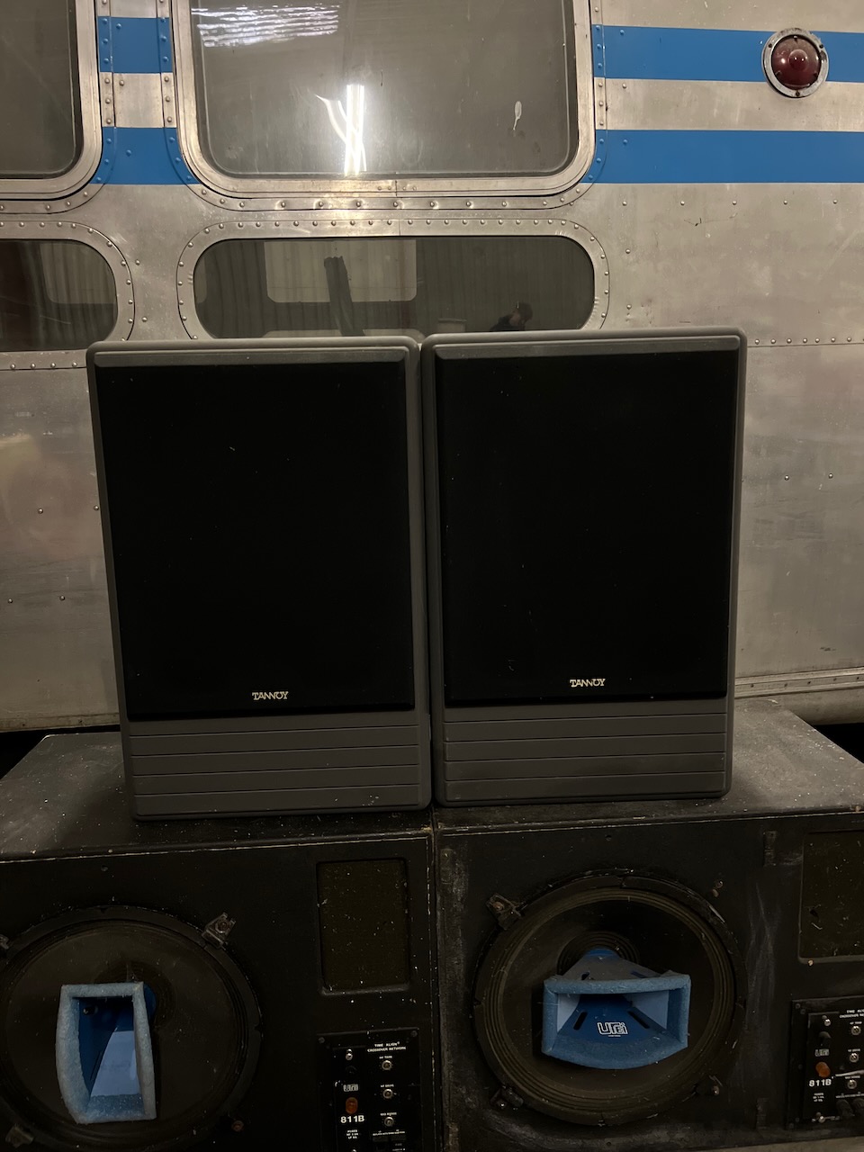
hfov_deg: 53.1
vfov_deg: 67.3
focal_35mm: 26
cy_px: 576
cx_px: 432
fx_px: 865
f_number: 1.5
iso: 800
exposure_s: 1/25
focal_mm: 5.7
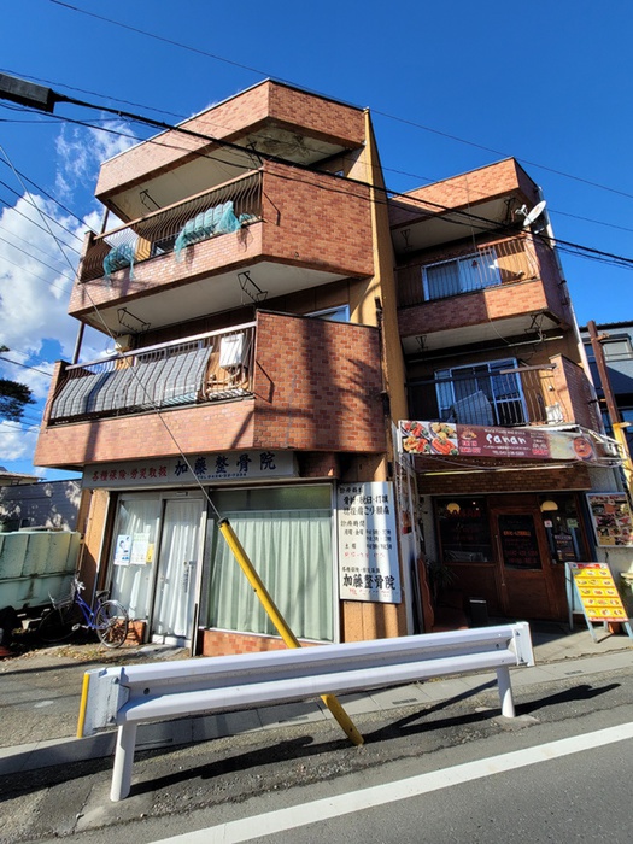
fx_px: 317
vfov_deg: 106.2
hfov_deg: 89.9
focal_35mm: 13
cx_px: 316
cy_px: 422
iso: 64
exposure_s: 1/1224
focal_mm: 2.2
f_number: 2.2
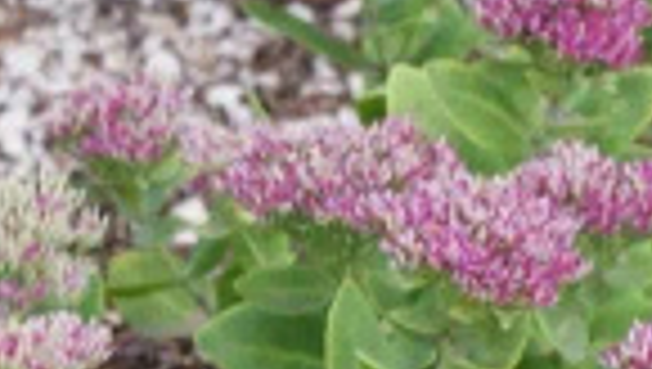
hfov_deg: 11.3
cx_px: 315
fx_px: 3286
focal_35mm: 190
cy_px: 446
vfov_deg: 6.4
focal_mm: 35
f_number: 5.6
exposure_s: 1/60
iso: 200
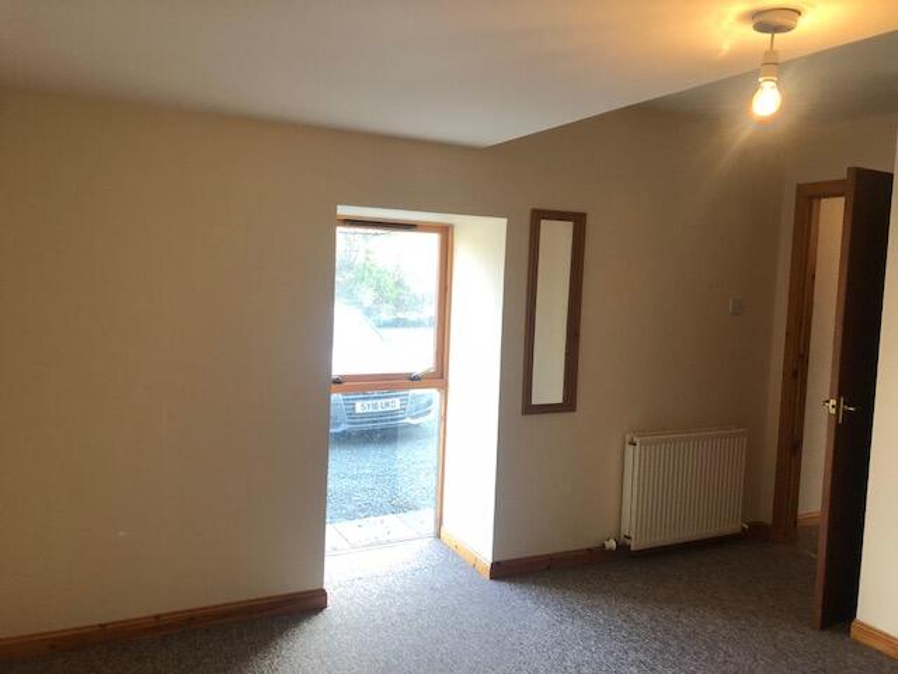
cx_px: 449
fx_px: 726
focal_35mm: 28
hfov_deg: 63.4
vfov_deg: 49.7
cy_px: 337
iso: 32
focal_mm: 3.99
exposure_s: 1/33
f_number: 1.8
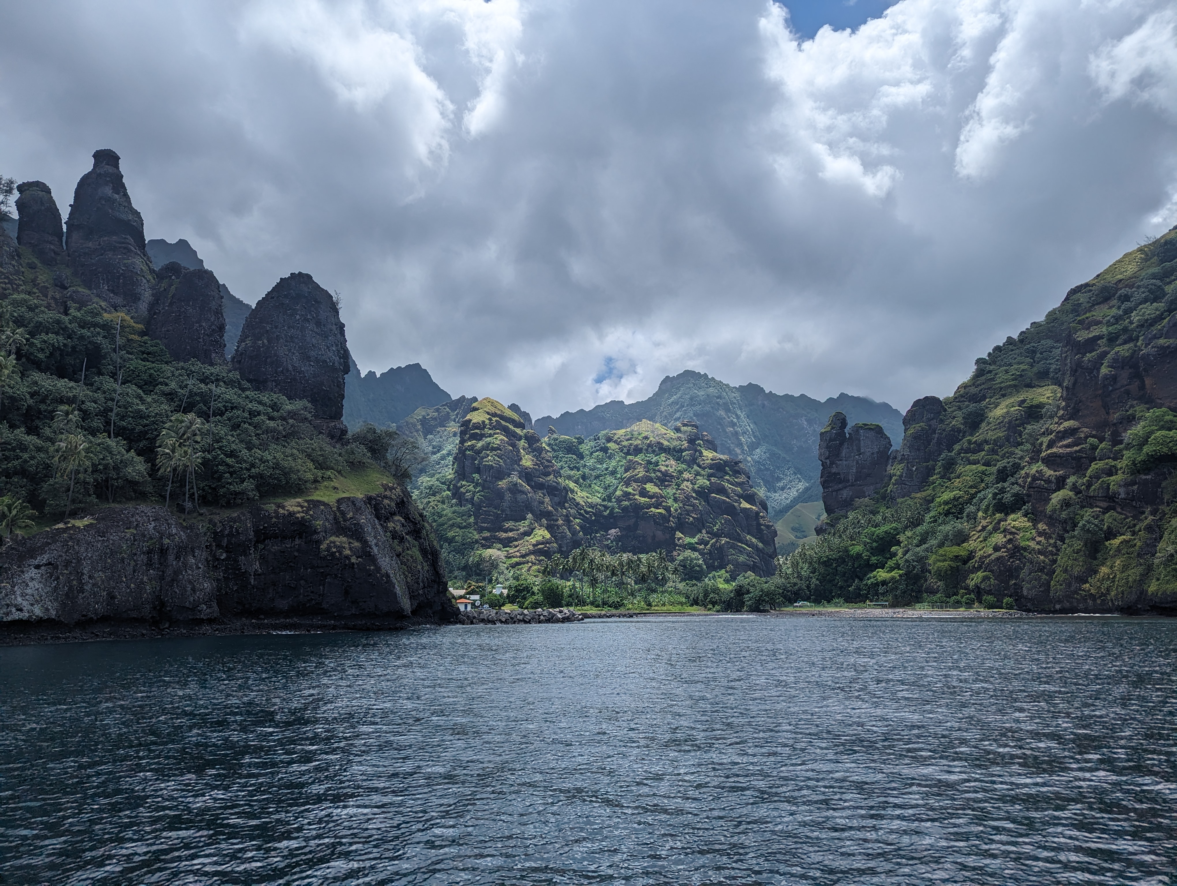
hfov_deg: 71.5
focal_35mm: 24
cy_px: 443
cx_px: 588
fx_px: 817
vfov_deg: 56.9
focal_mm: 6.81
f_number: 1.85
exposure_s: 1/5155
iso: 45
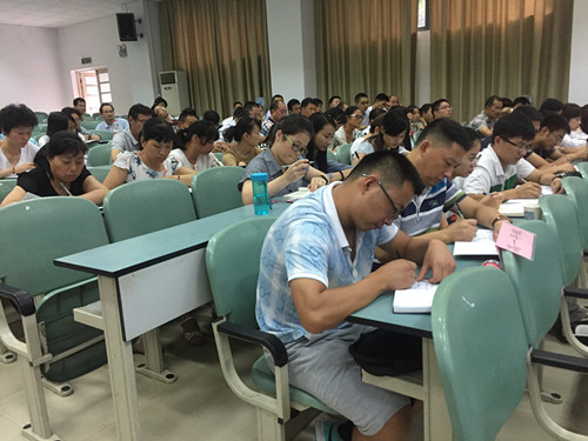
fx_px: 493
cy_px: 220
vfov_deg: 48.2
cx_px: 294
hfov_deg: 61.7
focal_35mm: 29
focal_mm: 4.15
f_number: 2.2
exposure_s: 1/33
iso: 200
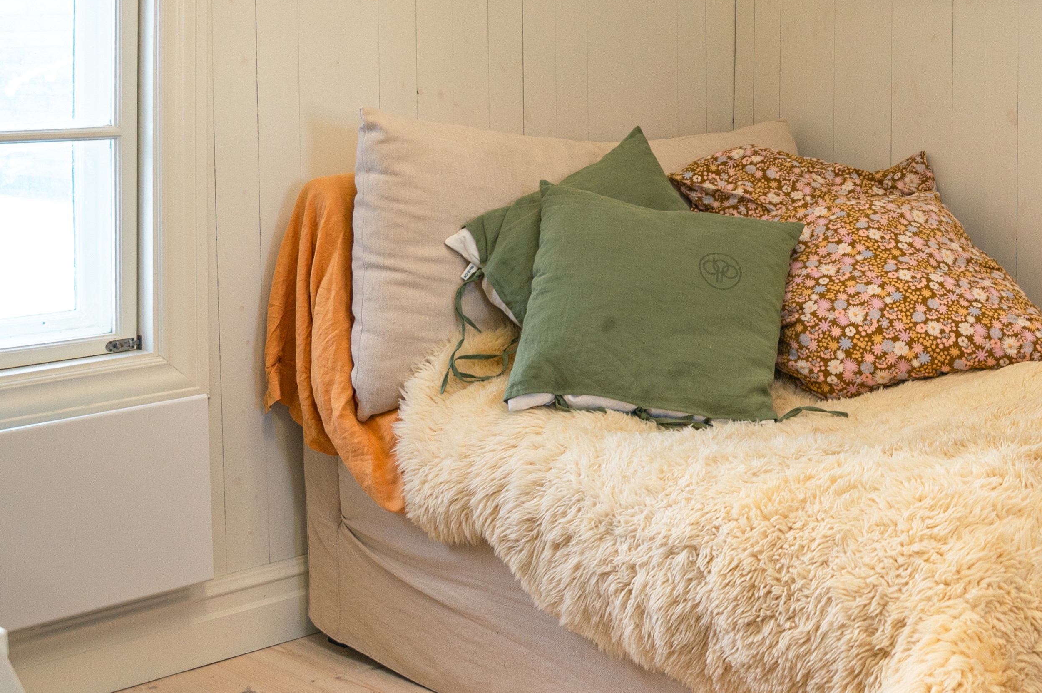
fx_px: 1678
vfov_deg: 23.2
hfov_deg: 32.0
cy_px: 206
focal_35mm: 58
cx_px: 1026
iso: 250
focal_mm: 24
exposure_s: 1/125
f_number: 2.8
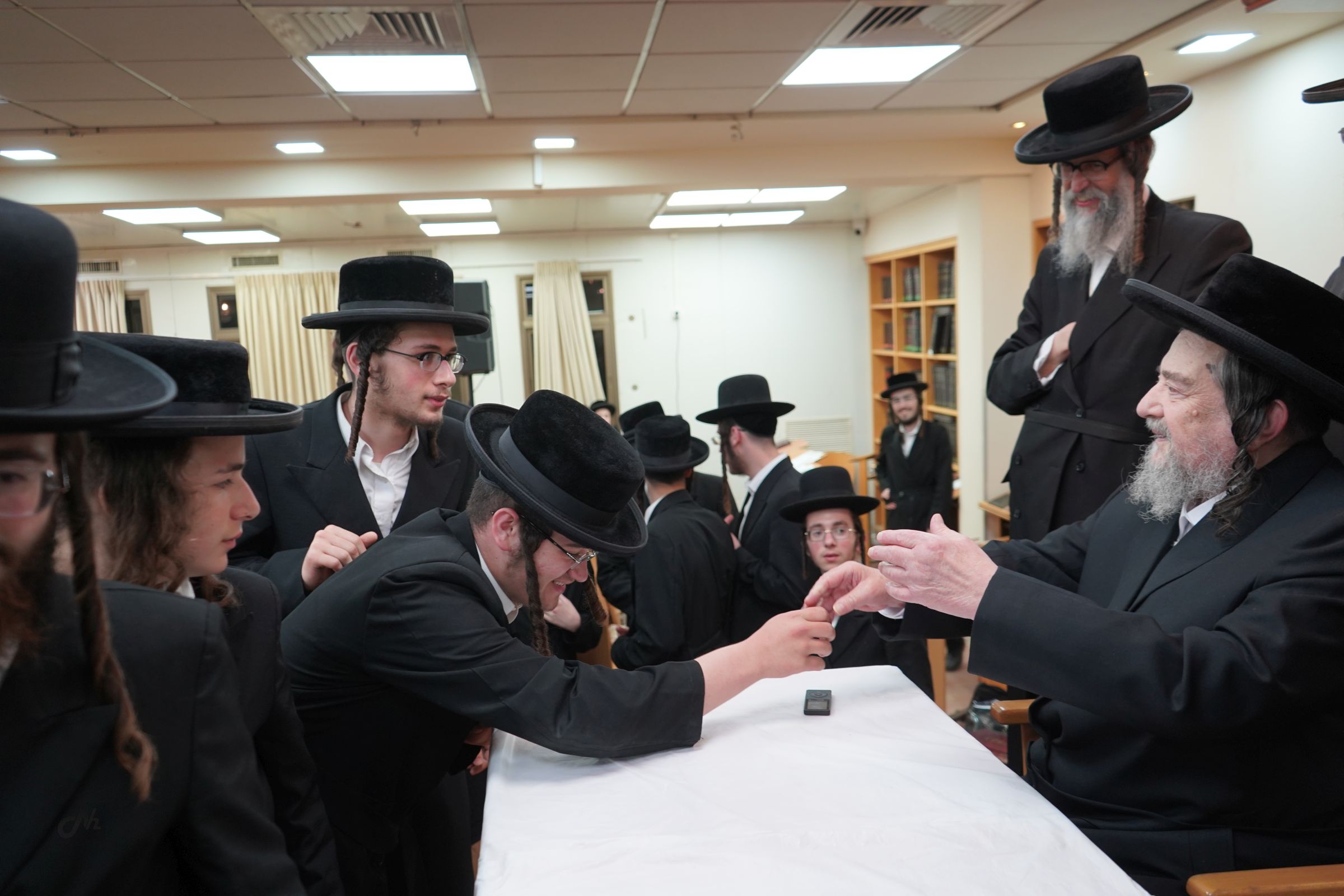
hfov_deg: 65.5
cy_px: 448
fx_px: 1045
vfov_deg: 46.4
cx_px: 672
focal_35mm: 28
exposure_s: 1/160
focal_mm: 28
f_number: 4
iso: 1000
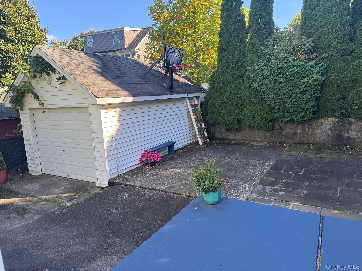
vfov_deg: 56.8
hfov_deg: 71.6
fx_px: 251
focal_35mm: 24
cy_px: 136
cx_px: 181
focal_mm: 6.76
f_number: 1.78
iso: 80
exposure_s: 1/535
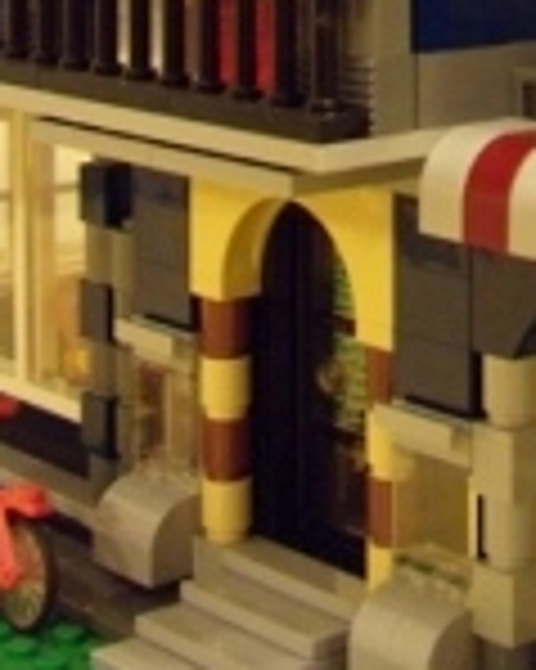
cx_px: 482
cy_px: -288
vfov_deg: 17.0
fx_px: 2064
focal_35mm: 104
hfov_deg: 14.6
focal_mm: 6
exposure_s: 1/10
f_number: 2.8
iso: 400
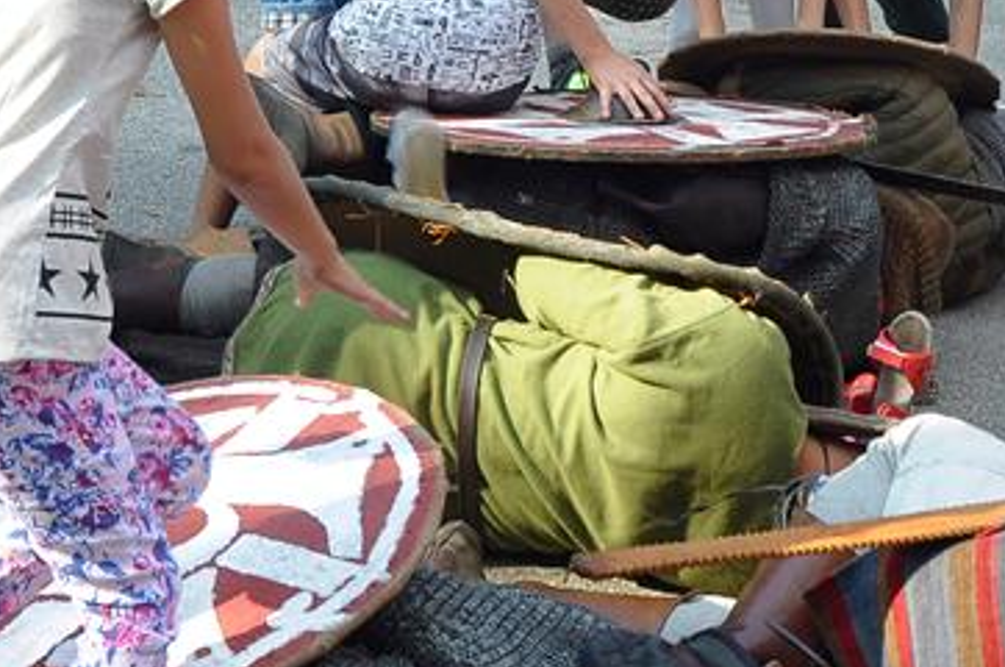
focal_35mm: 95
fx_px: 2652
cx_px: 591
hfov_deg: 21.4
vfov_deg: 14.2
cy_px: 143
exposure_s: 1/250
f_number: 8
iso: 640
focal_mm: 27
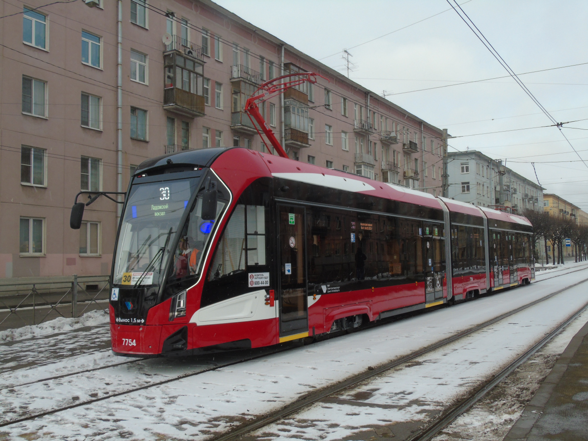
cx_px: 294
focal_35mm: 34
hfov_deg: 54.0
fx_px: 578
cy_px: 220
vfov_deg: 41.8
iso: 80
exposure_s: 1/160
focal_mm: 6.1
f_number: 5.9
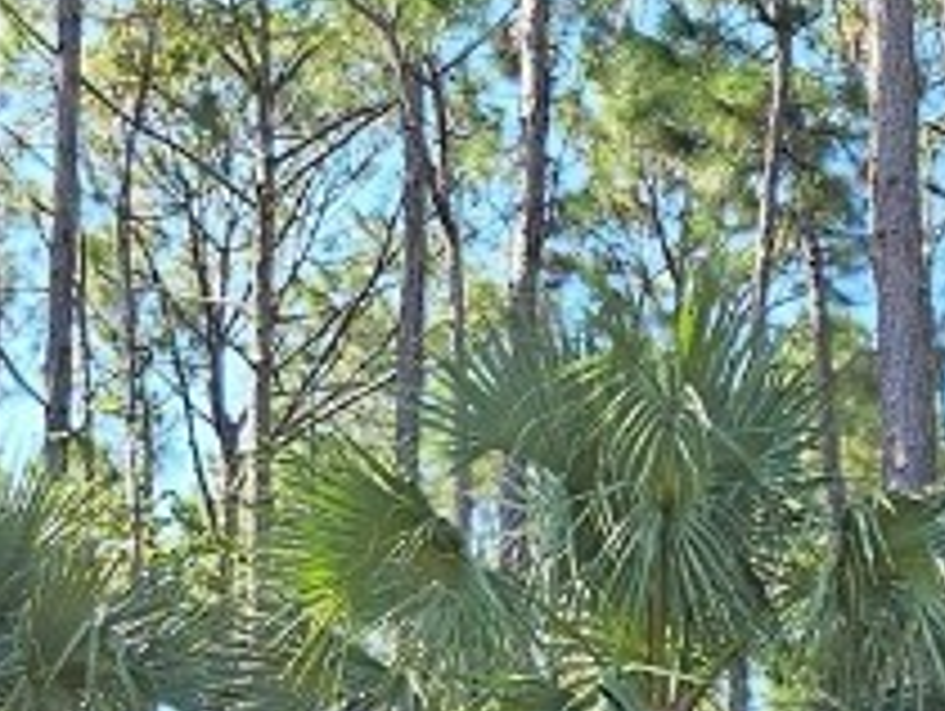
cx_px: 99
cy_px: 711
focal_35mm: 112
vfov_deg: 13.1
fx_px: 3061
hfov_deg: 17.3
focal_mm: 6.3
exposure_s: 1/206
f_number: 1.7
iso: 10
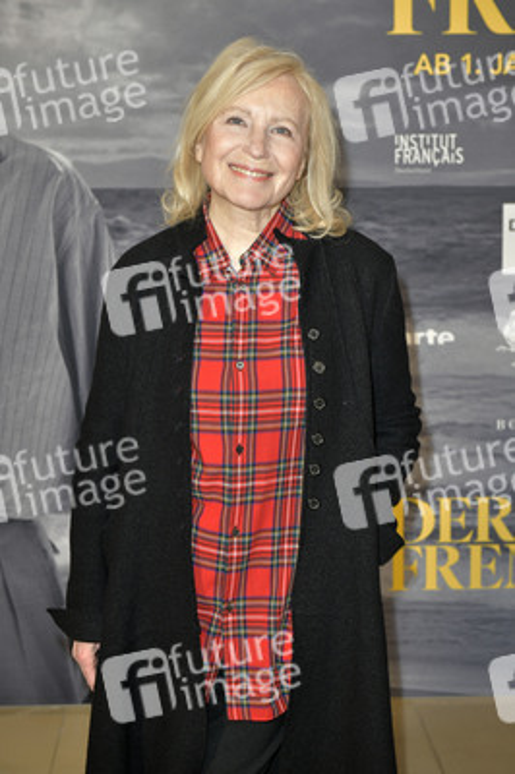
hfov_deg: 23.3
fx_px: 1247
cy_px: 387
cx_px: 258
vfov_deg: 34.5
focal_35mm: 58
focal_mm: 58
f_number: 5.6
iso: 1600
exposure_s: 1/200
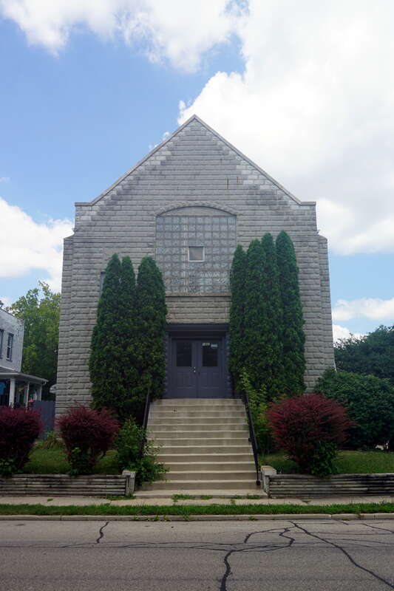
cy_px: 296
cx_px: 197
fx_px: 517
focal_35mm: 32
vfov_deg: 59.5
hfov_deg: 41.7
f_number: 10
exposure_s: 1/100
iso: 100
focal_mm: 21
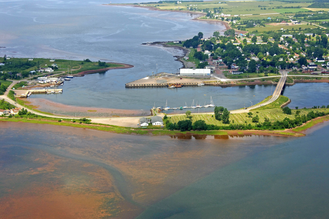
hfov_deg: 33.4
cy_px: 110
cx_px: 164
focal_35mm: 60
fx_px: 548
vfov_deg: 22.6
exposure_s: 1/1000
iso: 400
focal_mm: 40
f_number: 7.6
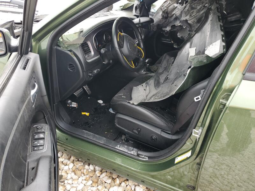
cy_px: 96
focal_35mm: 26
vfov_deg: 53.1
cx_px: 128
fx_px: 192
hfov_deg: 67.3
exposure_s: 1/164
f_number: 1.5
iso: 50
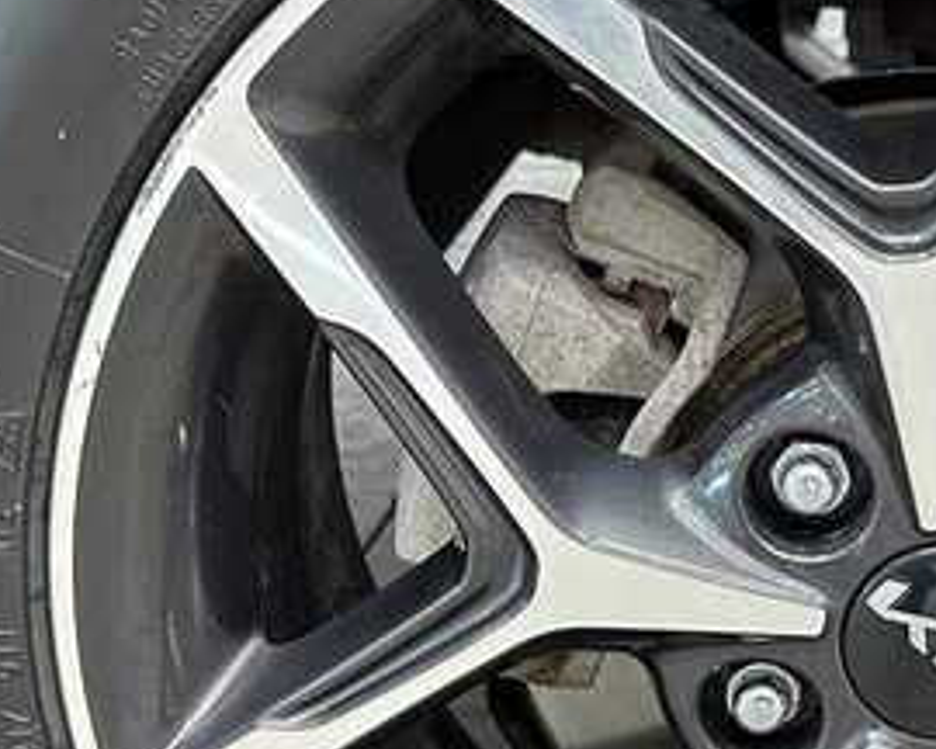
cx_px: 978
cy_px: 449
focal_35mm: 78
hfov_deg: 23.2
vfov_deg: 19.6
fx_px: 2161
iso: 400
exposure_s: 1/50
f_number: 1.78
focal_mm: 6.86
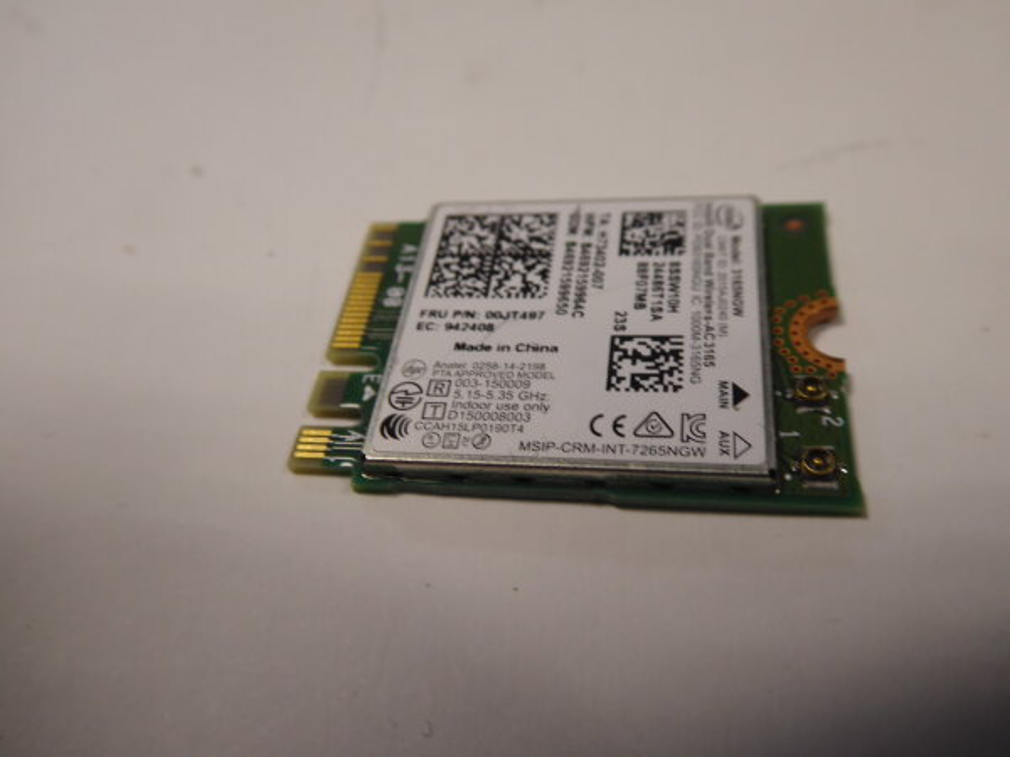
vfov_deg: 48.2
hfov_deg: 61.7
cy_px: 378
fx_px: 846
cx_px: 505
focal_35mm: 29
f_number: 3.5
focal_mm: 5
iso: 200
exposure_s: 1/60
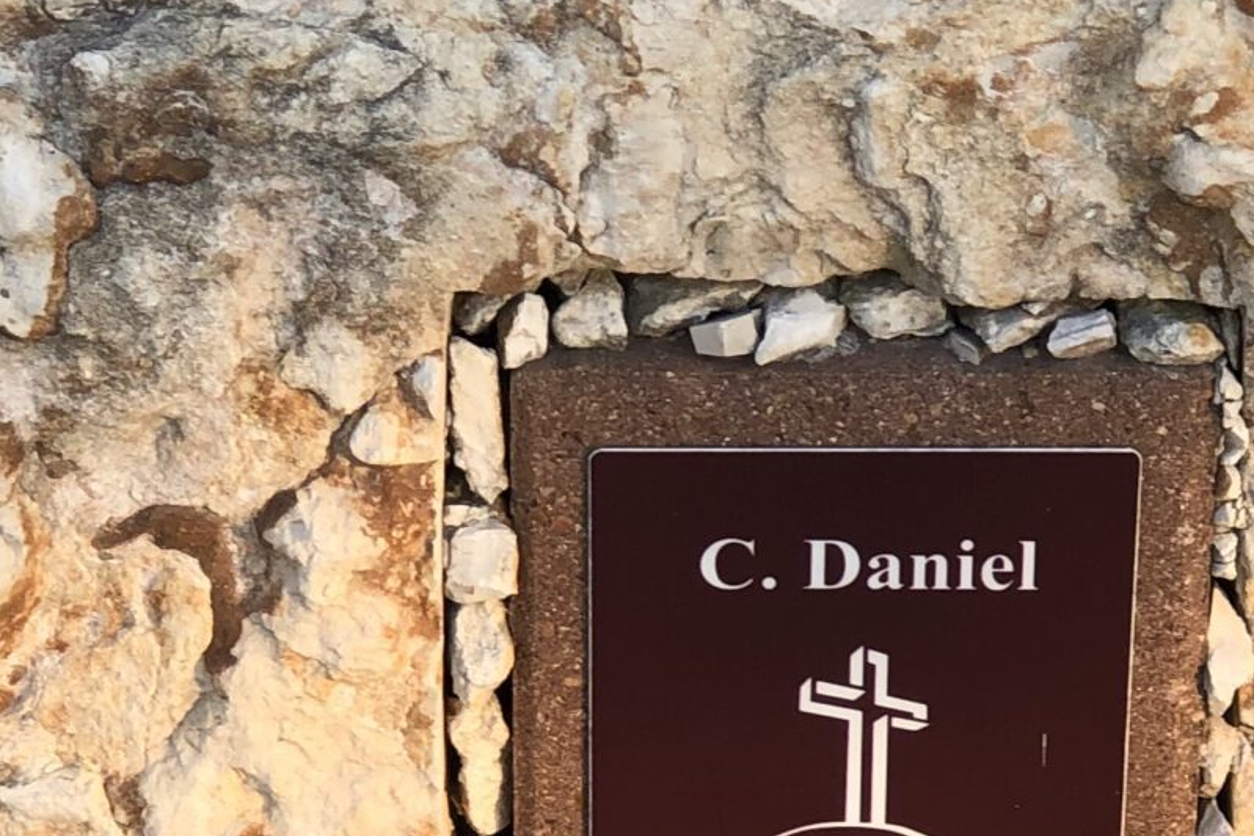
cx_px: 804
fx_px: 6619
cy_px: 747
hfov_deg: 10.8
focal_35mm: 190
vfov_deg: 7.2
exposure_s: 1/121
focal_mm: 6.6
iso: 25
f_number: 2.8
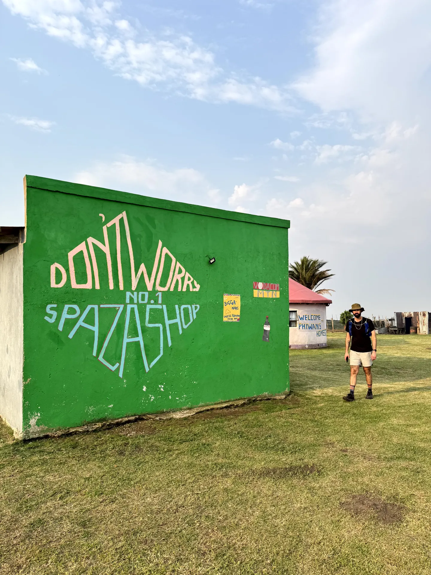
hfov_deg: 56.8
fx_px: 398
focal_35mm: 24
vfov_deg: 71.6
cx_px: 216
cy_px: 288
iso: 80
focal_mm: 6.76
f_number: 1.78
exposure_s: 1/2174
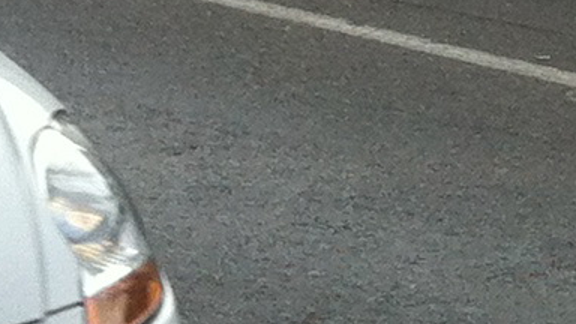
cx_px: 699
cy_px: -848
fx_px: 3925
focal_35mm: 257
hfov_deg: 8.3
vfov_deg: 4.4
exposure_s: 1/336
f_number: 2.8
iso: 80
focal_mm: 3.85
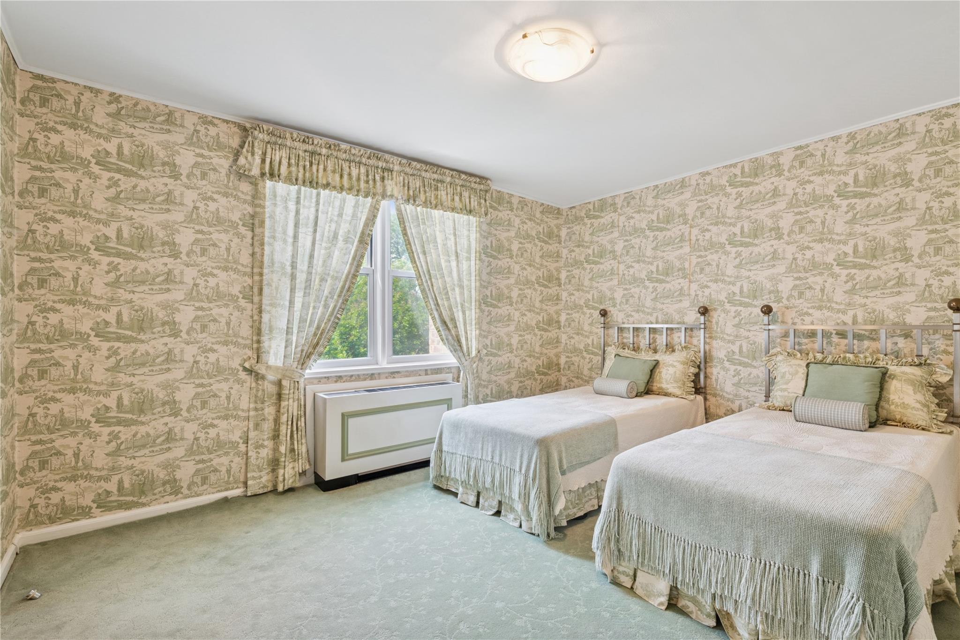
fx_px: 400
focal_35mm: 15
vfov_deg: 77.3
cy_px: 320
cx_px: 480
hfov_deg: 100.4
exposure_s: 1/15
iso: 640
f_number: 14
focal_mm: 15
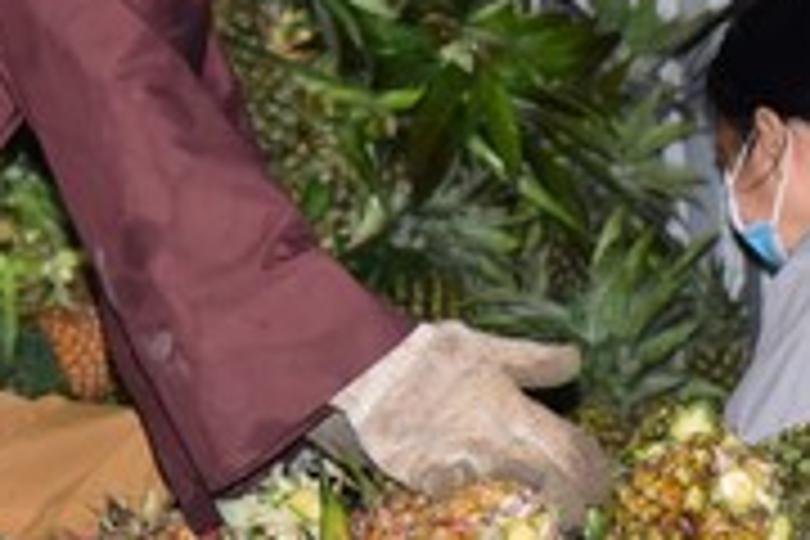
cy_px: -99
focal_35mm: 433
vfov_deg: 3.2
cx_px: 500
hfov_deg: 4.8
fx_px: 9742
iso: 2000
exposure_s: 1/160
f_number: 5.6
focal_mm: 120
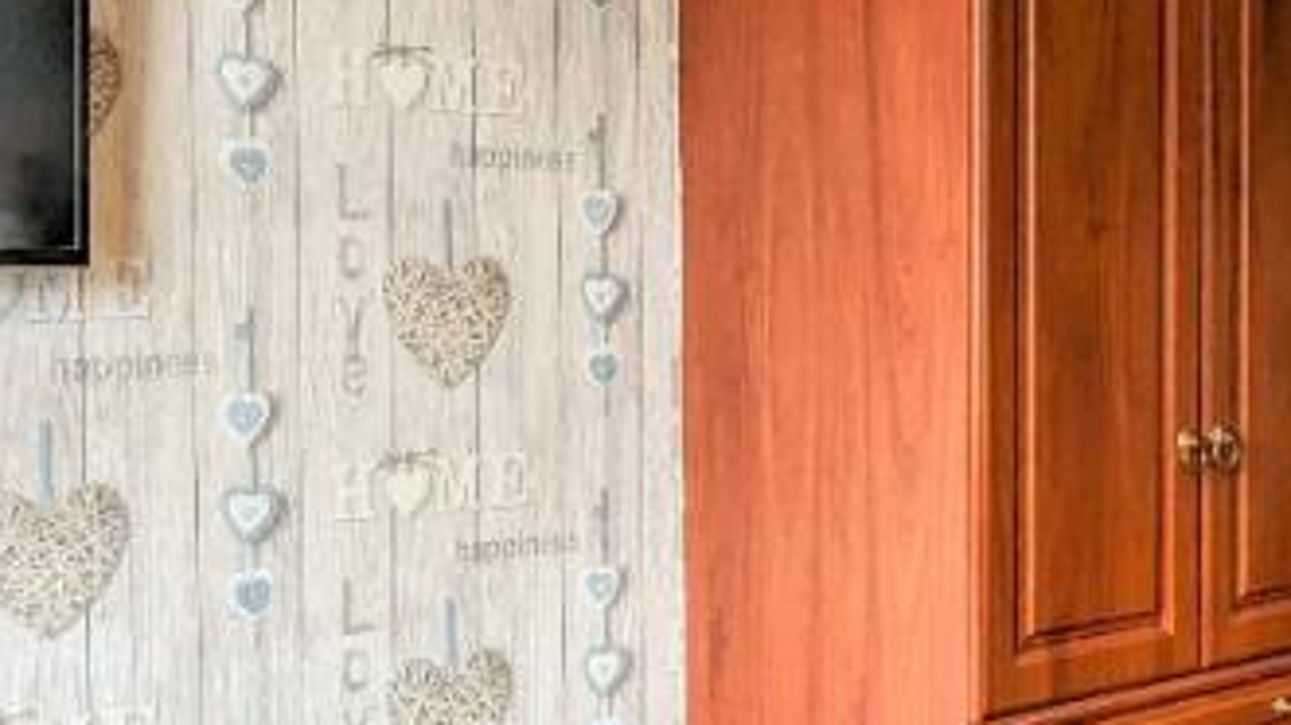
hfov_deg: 38.2
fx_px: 1848
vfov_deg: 22.2
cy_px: 329
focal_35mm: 54
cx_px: 835
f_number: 2.2
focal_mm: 2.35
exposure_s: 1/31.4
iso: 69
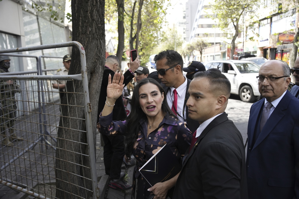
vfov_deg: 39.2
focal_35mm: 34
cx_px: 150
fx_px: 280
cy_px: 100
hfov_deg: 56.2
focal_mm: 33.7
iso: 800
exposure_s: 1/800
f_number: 4.5
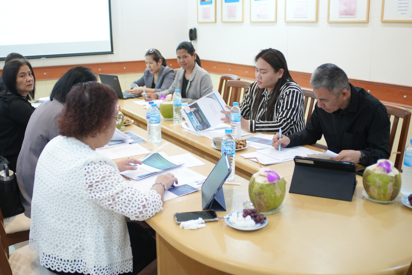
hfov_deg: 19.5
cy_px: 138
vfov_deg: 13.0
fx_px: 1202
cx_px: 206
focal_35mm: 105
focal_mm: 70
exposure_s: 1/200
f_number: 2.8
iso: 2000
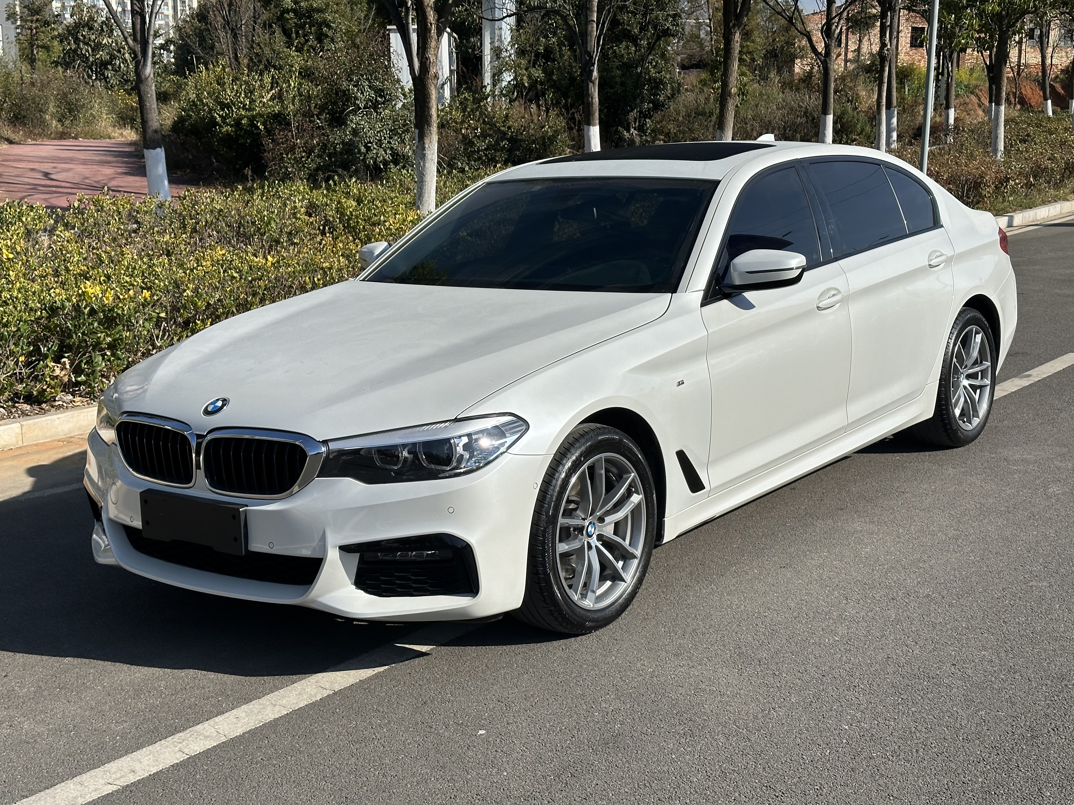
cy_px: 402
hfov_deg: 39.7
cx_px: 537
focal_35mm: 48
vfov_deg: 30.3
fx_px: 1489
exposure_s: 1/7092
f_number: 1.78
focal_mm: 6.86
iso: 64
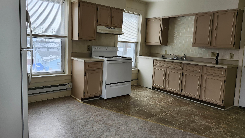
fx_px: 169
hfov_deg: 71.9
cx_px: 120
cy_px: 61
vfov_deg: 44.3
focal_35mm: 26
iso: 64
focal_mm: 5.54
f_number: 1.8
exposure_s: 1/180
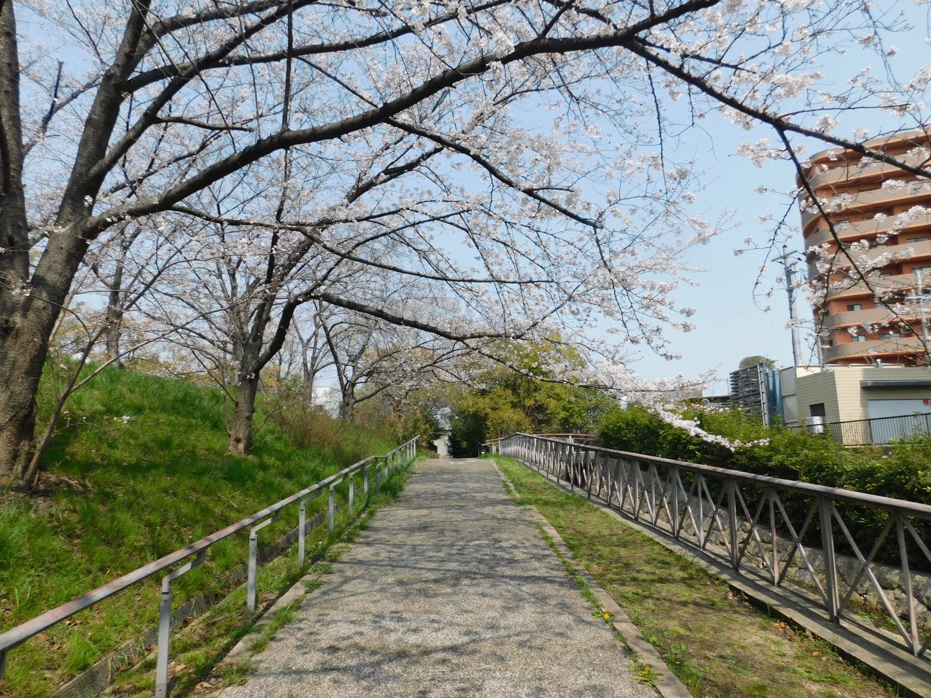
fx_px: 619
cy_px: 349
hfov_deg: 73.9
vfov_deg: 58.9
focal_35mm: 23
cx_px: 466
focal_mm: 4
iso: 125
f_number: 6
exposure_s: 1/400
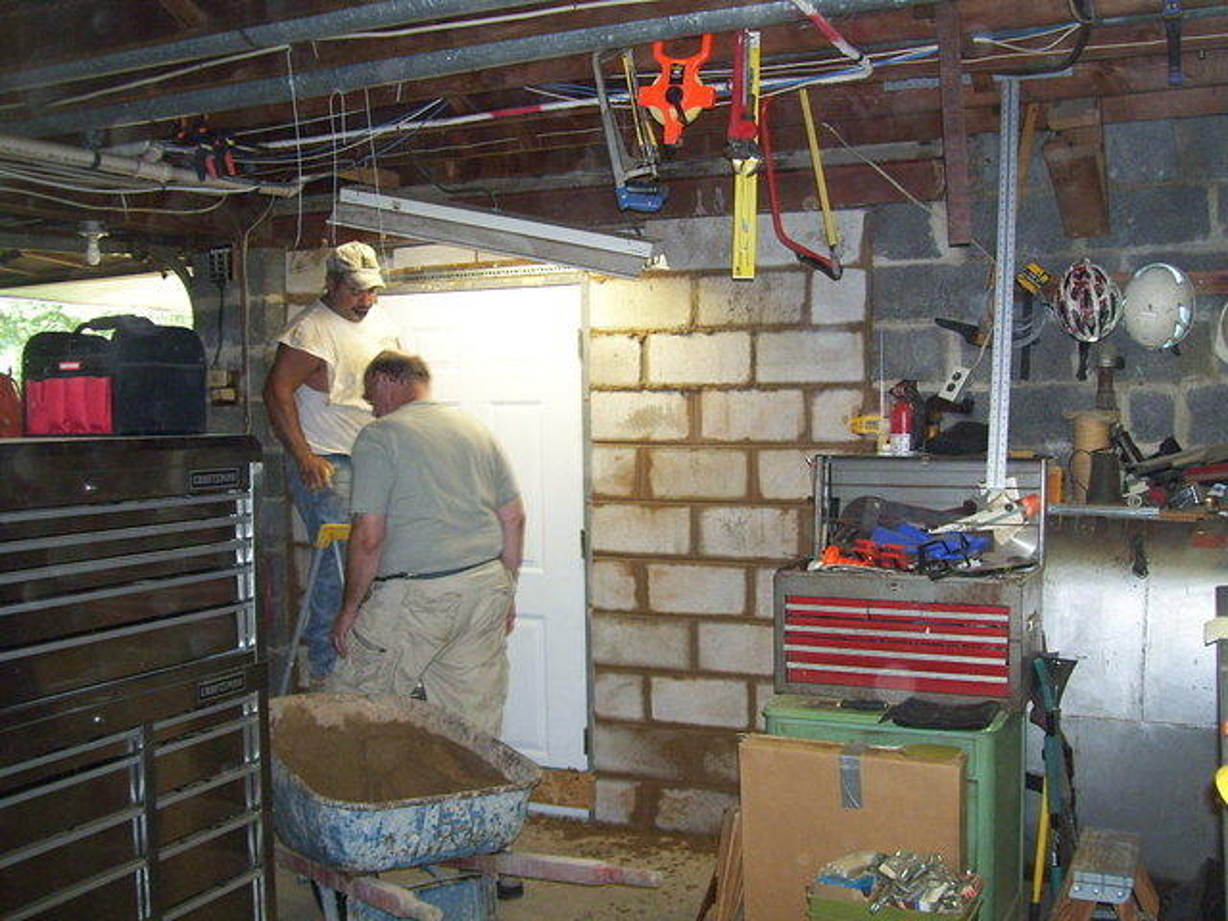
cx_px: 614
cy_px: 460
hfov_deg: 51.4
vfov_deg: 39.7
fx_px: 1277
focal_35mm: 36
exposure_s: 1/60
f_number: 2.7
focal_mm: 6
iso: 200
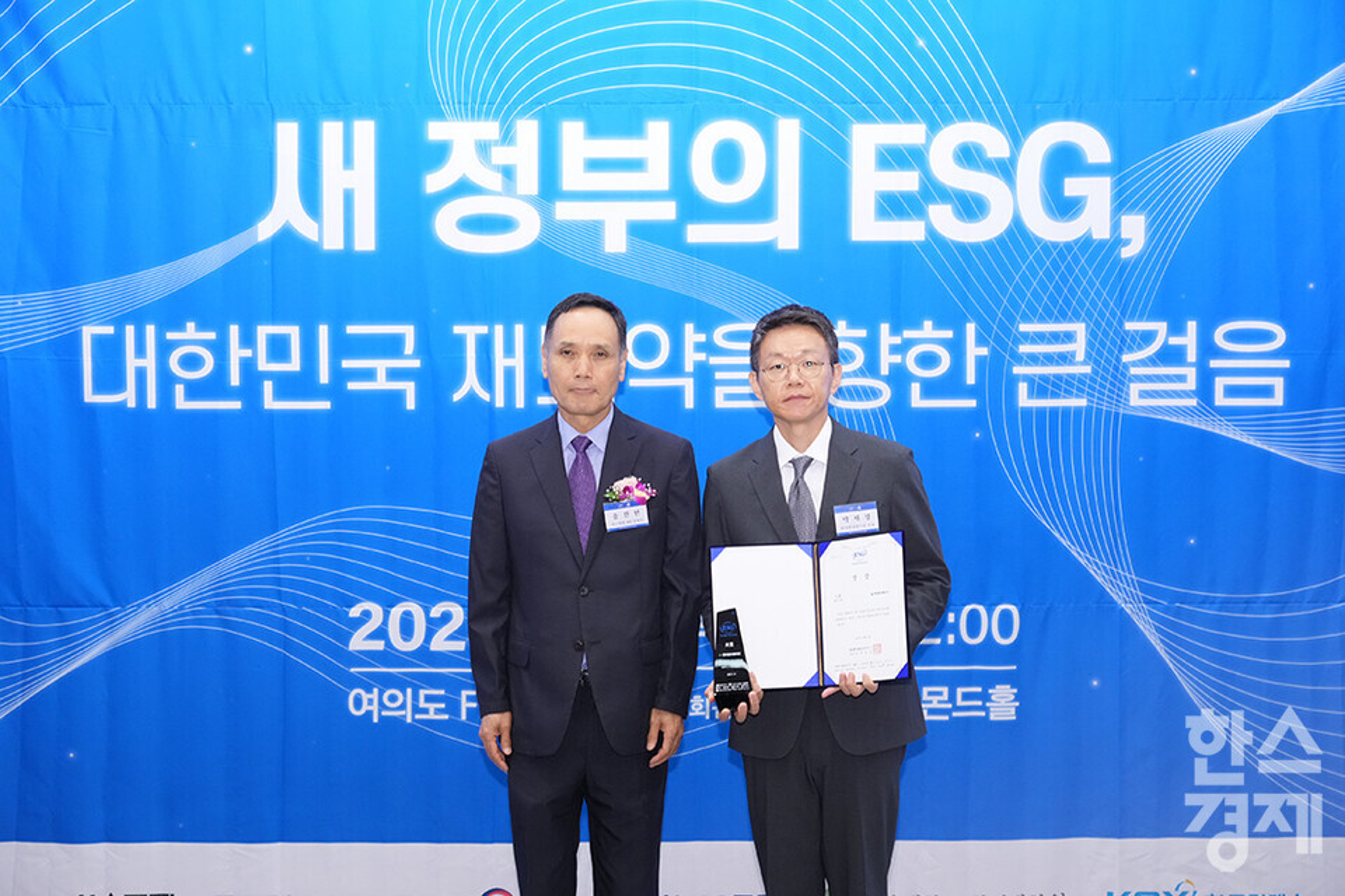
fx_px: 2503
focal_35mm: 67
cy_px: 448
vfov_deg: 20.3
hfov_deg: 30.1
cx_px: 672
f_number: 5
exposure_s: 1/100
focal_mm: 67
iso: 3200
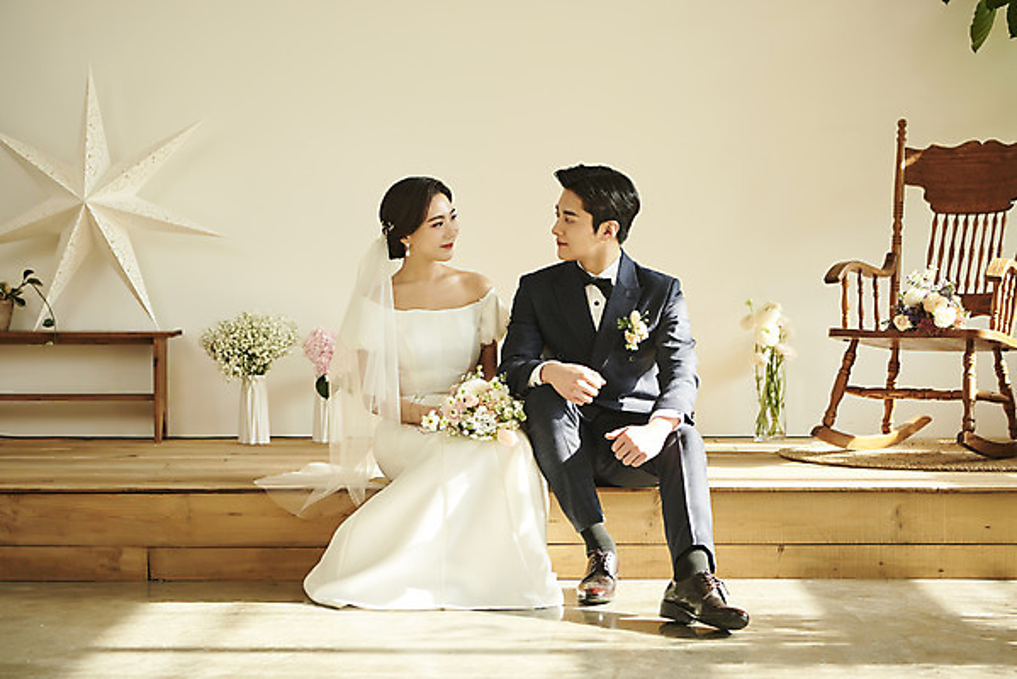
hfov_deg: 30.9
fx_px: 1837
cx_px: 508
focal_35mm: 65
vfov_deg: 20.9
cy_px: 340
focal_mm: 65
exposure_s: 1/125
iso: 250
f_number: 4
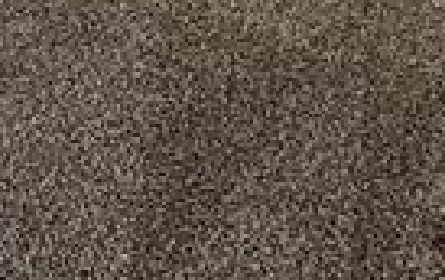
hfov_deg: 17.3
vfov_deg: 10.7
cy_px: -407
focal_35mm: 103
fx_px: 1251
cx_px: -299
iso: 400
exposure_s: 1/30
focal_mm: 1.74
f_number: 2.2
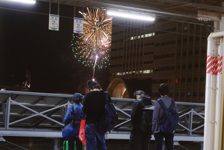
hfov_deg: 20.7
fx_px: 614
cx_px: 96
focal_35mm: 99
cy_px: 81
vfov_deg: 13.9
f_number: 5.6
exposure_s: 1/30
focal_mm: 55
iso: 1600
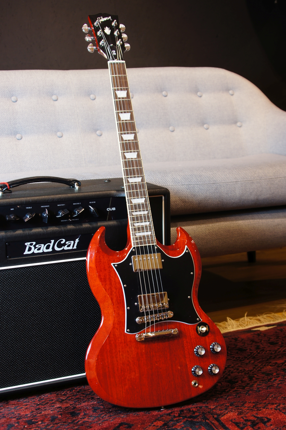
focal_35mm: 52
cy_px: 215
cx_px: 143
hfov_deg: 25.7
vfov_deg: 37.9
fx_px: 627
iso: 100
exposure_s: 1/5
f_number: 4.5
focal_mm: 35
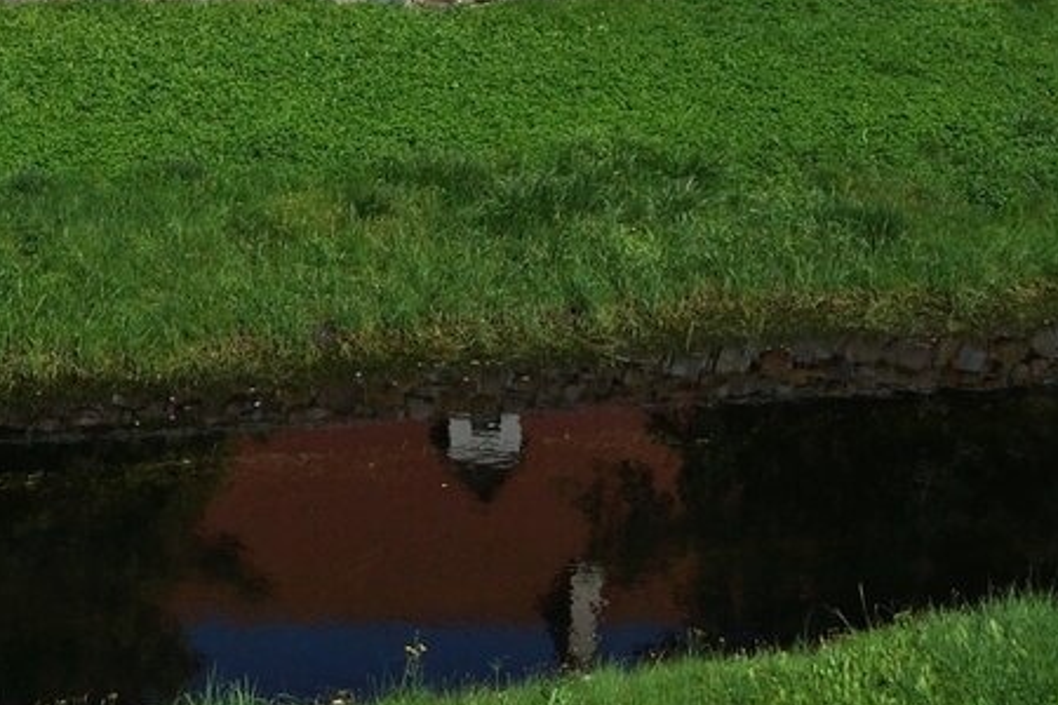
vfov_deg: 13.3
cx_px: 216
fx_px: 2821
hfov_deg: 21.0
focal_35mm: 96
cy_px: -427
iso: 100
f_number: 5.6
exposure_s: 1/2000
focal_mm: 18
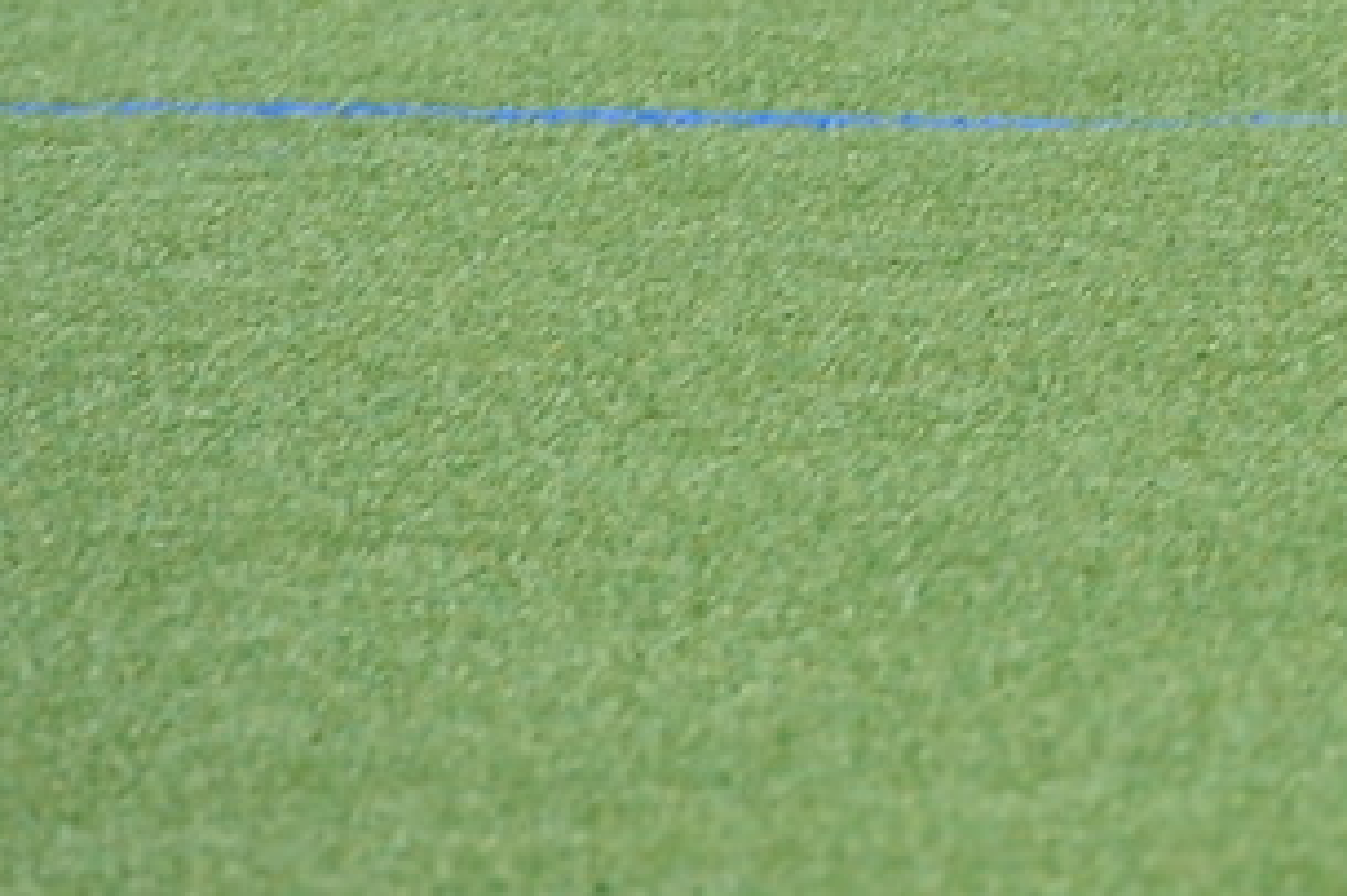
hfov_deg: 1.6
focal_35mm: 1257
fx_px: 47005
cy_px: -1920
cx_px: 3745
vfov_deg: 1.1
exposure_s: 1/800
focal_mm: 200
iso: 1000
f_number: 9
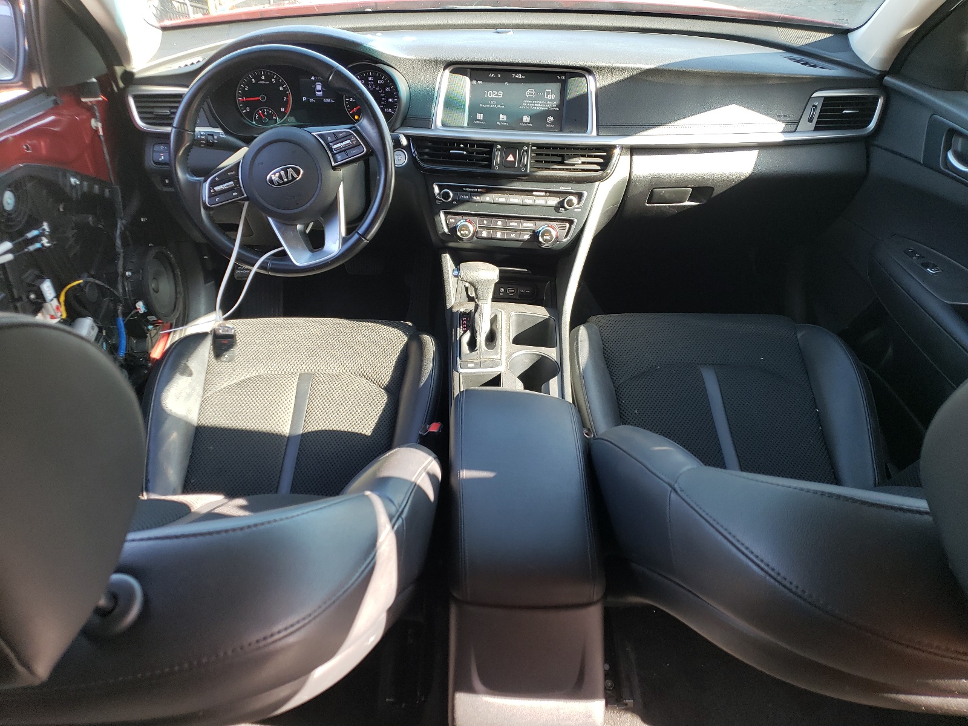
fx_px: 727
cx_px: 484
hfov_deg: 67.3
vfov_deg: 53.1
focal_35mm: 26
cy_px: 363
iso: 58
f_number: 1.5
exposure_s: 1/120
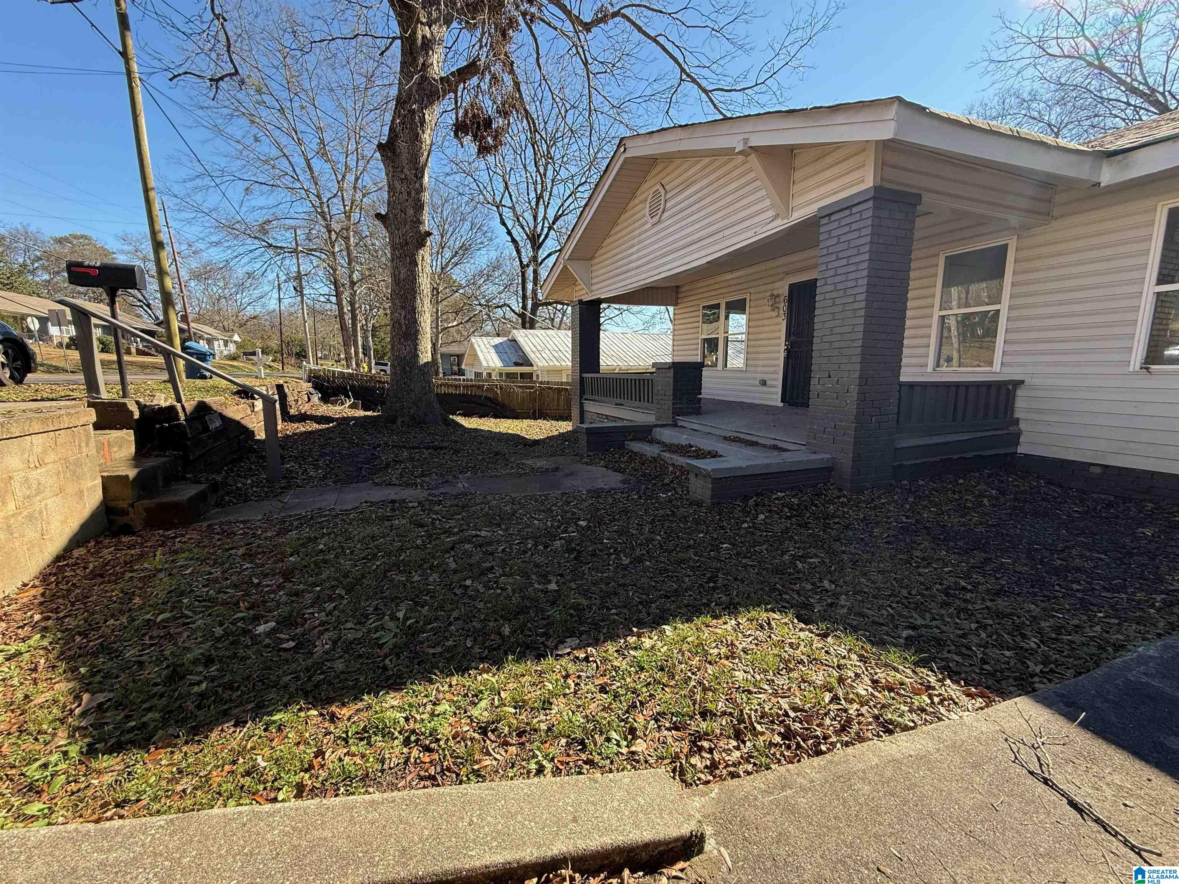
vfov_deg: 85.7
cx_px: 590
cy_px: 442
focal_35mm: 14
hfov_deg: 102.1
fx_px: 477
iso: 64
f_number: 2.2
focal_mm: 2.22
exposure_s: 1/363
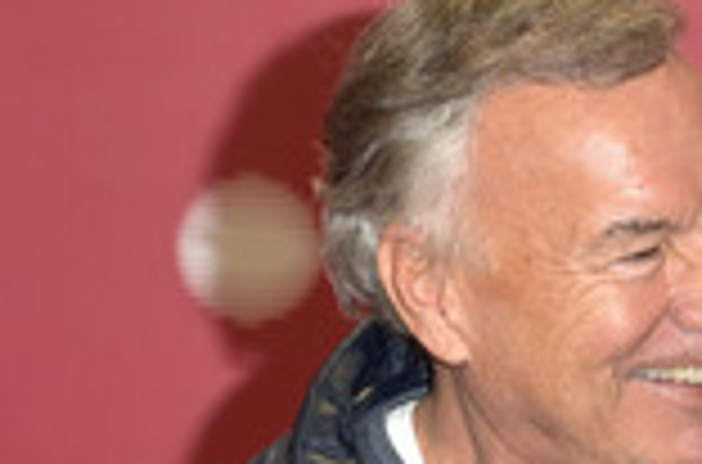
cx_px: 758
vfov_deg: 4.3
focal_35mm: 319
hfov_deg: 6.5
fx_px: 6202
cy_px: 342
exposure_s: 1/250
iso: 400
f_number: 5.6
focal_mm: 110
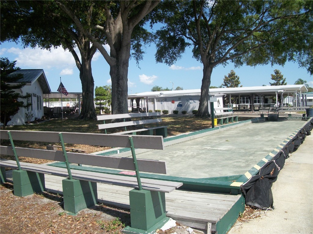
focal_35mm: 32
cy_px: 117
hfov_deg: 56.8
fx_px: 289
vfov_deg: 44.2
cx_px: 156
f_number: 8.8
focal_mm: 5.7
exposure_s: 1/200
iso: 80
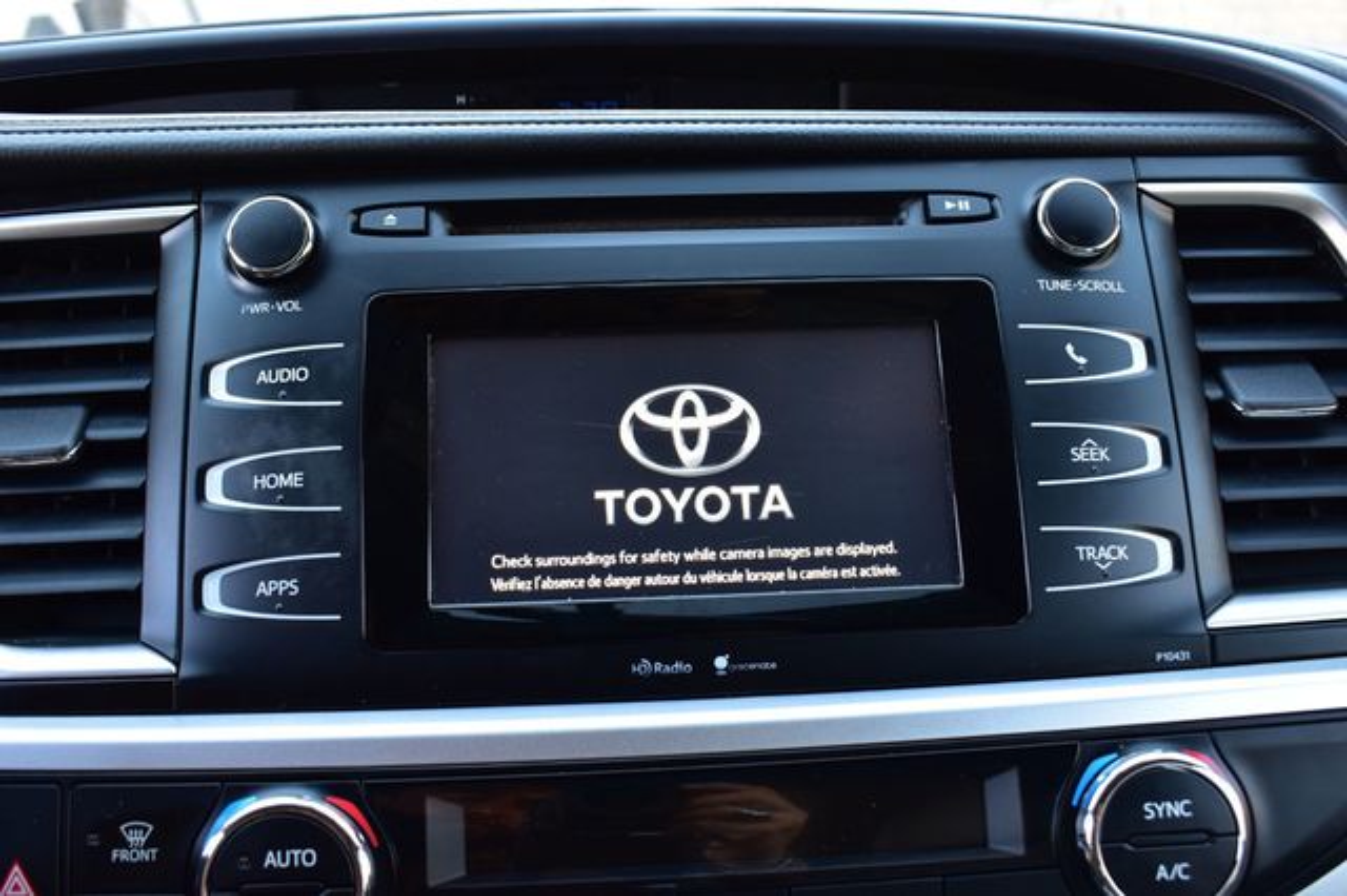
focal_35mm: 36
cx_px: 674
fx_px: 1346
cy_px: 448
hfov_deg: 53.2
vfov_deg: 36.8
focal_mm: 24
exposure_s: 1/25
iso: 400
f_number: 7.1
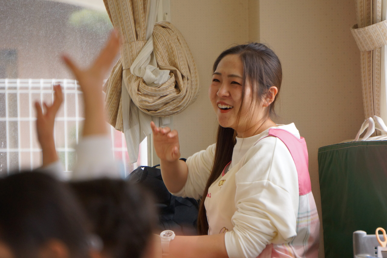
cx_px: 194
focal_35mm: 315
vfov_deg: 4.4
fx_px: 3386
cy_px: 129
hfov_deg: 6.5
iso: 800
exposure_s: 1/400
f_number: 6.3
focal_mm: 210
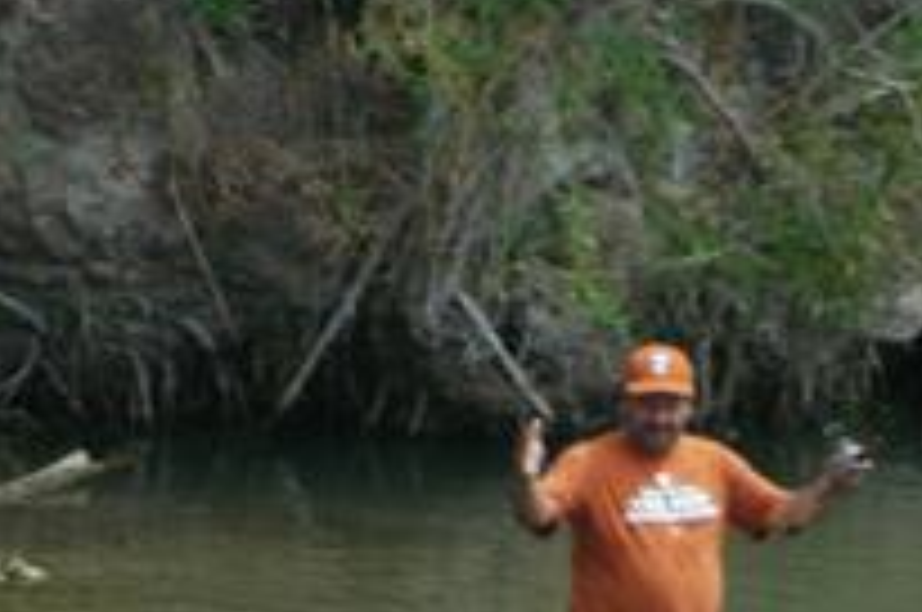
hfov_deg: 1.5
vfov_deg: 1.0
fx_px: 35901
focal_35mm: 1404
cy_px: 637
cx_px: 283
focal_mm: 300
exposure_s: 1/125
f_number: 14
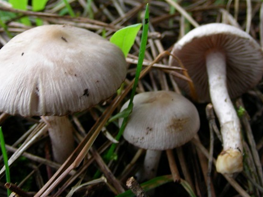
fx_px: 456
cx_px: 137
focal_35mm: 60
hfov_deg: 32.2
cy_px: 50
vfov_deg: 24.2
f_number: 3.5
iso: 50
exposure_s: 1/22
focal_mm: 6.3
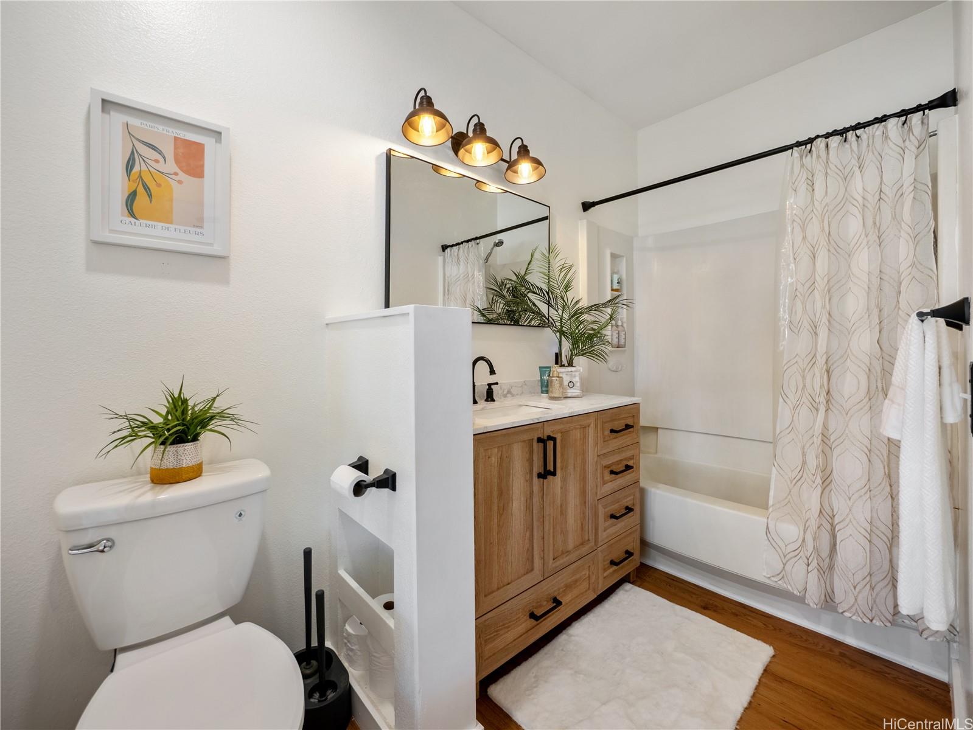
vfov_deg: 85.7
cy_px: 365
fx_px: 394
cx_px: 486
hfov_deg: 102.1
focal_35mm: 14
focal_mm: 7
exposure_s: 1/200
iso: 320
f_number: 4
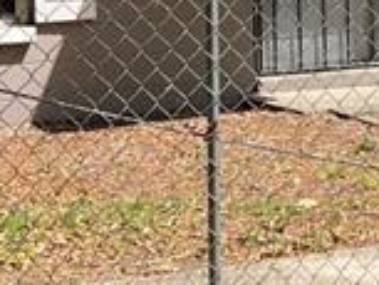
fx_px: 1907
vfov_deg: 8.5
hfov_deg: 11.0
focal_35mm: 174
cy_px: -50
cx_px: 550
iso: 50
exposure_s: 1/2762
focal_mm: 5.7
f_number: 1.5
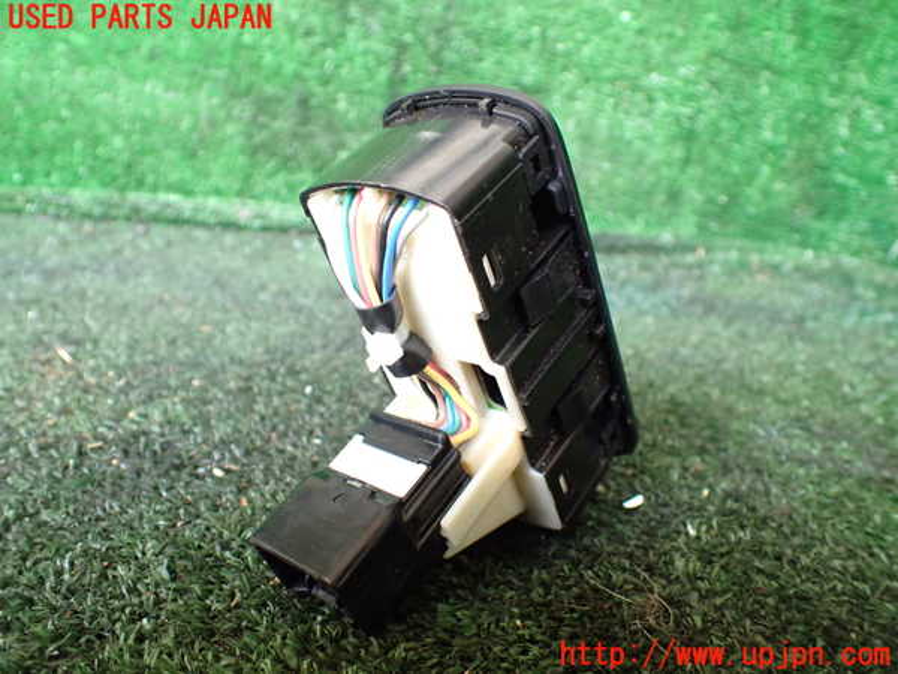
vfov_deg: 46.8
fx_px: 778
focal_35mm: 30
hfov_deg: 60.0
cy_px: 337
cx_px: 449
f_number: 2.3
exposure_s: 1/125
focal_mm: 5.4
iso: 800
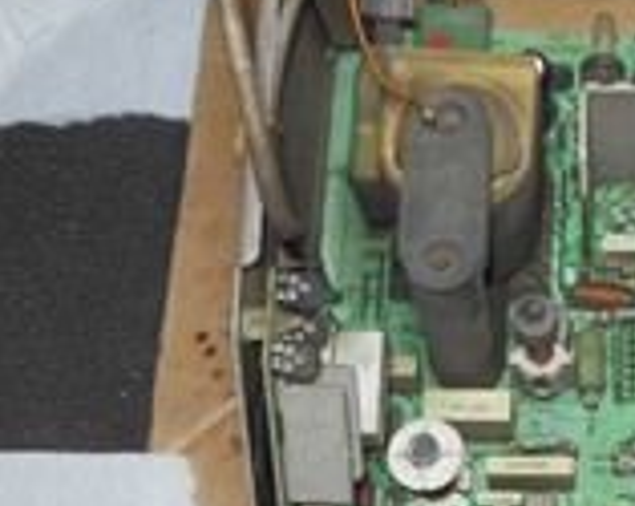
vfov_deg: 18.8
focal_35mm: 81
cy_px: 364
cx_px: 736
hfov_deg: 22.0
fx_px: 1519
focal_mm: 5.2
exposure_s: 1/30
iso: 125
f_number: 3.3
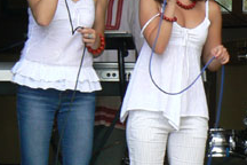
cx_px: 141
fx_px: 2751
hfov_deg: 5.1
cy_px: 19
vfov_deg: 3.4
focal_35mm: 401
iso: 80
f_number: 5.6
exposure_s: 1/100
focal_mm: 21.6
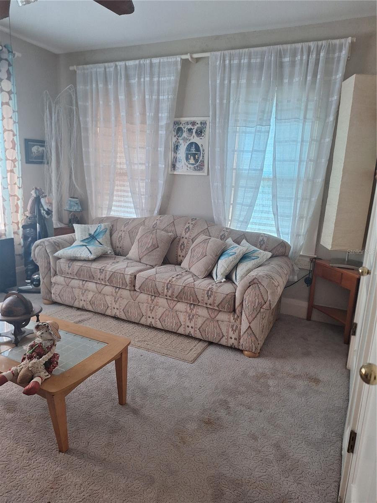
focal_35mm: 23
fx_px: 334
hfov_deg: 58.9
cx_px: 188
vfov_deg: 73.9
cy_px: 252
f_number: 1.8
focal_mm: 5.54
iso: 200
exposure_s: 1/30
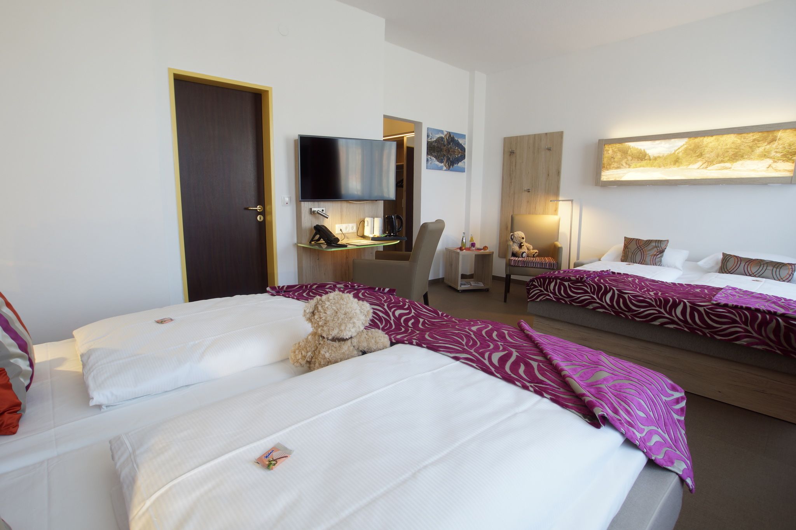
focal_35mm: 18
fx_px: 398
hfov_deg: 90.0
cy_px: 265
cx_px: 398
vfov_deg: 67.4
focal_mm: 12
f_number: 5.6
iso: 100
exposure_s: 1/6
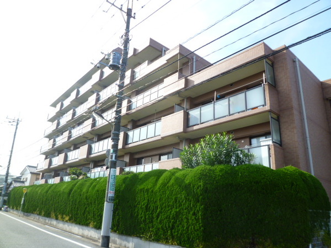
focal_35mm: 25
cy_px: 124
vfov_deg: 54.9
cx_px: 166
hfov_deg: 69.4
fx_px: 239
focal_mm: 4.5
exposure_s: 1/160
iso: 80
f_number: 4
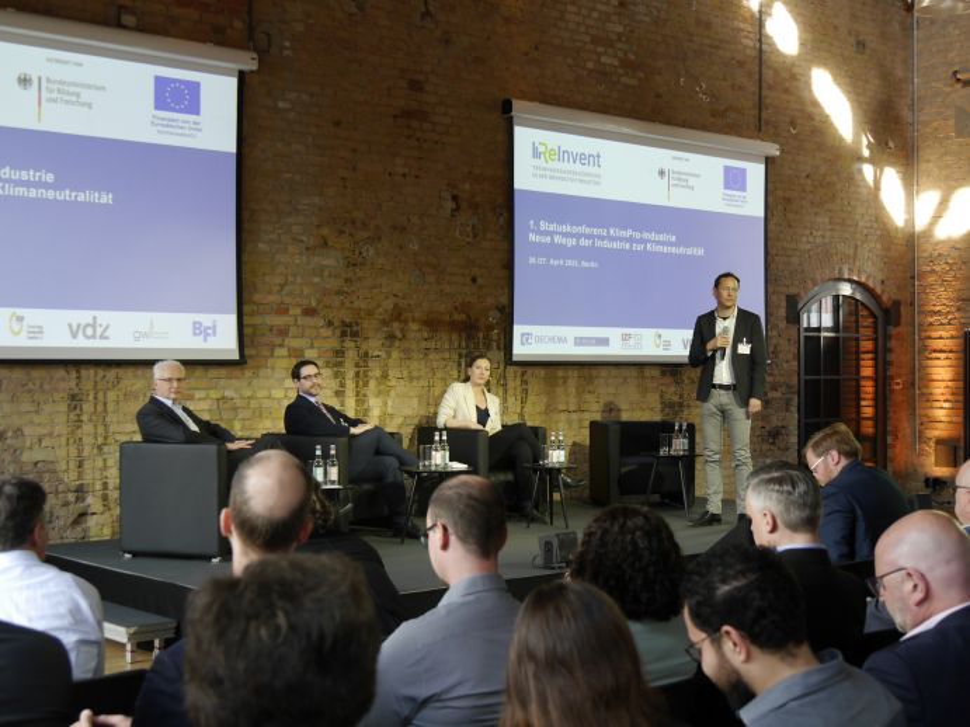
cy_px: 364
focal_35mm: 52
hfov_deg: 36.8
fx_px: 1457
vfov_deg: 28.0
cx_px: 485
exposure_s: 1/60
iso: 640
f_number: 4.5
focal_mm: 26
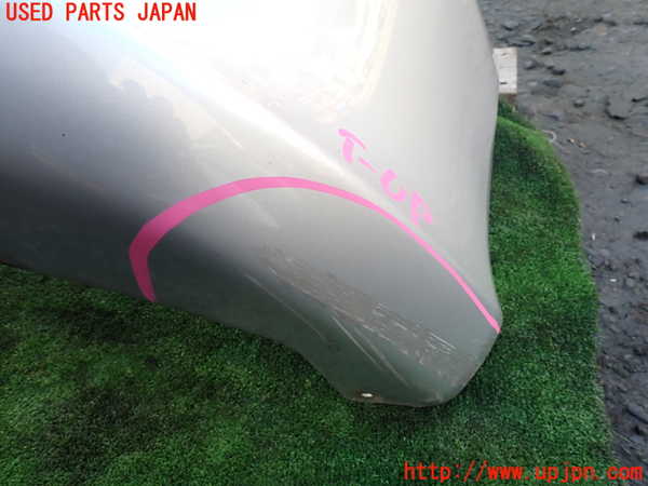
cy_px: 243
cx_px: 324
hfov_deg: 69.4
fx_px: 468
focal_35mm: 25
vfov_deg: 54.9
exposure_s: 1/125
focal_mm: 4.5
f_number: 2.8
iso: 100
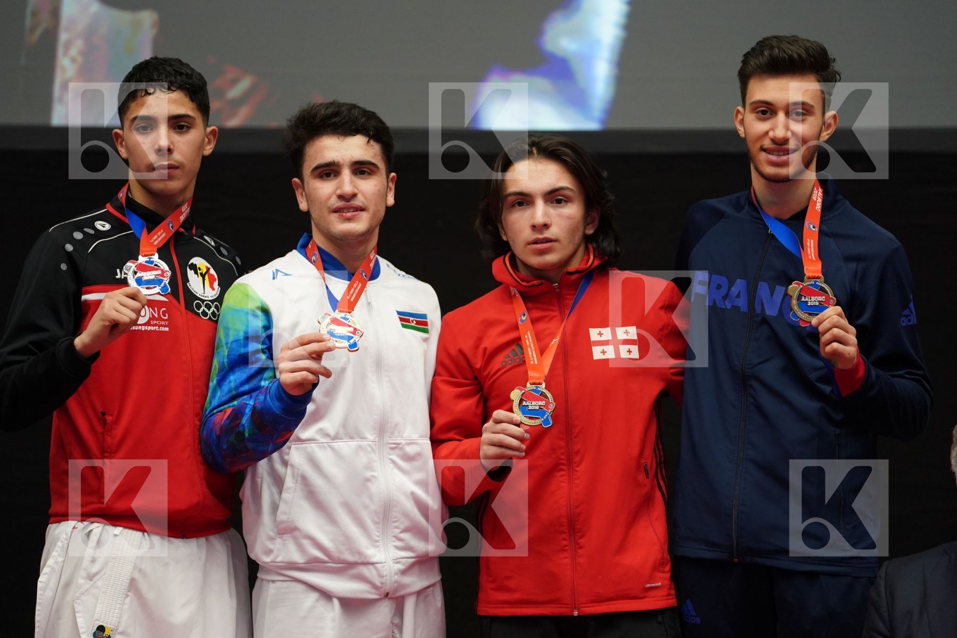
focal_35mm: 189
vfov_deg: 7.3
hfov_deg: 10.9
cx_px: 478
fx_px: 5024
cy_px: 319
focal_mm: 189
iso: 2000
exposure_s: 1/500
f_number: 2.8
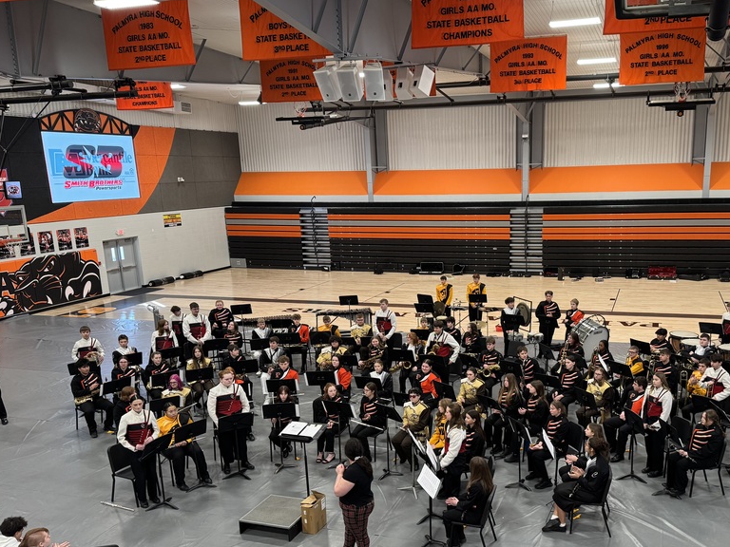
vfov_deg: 43.9
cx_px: 459
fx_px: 675
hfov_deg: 56.1
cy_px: 334
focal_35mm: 32
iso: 200
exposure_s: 1/120
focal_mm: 6.76
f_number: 1.78
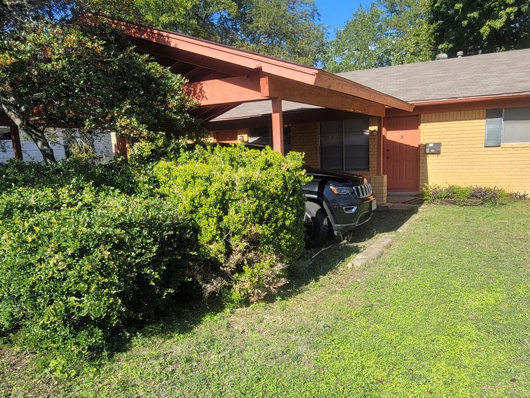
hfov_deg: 71.5
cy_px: 220
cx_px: 281
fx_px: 367
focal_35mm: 24
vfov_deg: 56.7
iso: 64
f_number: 2.2
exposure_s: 1/1339
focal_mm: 2.2
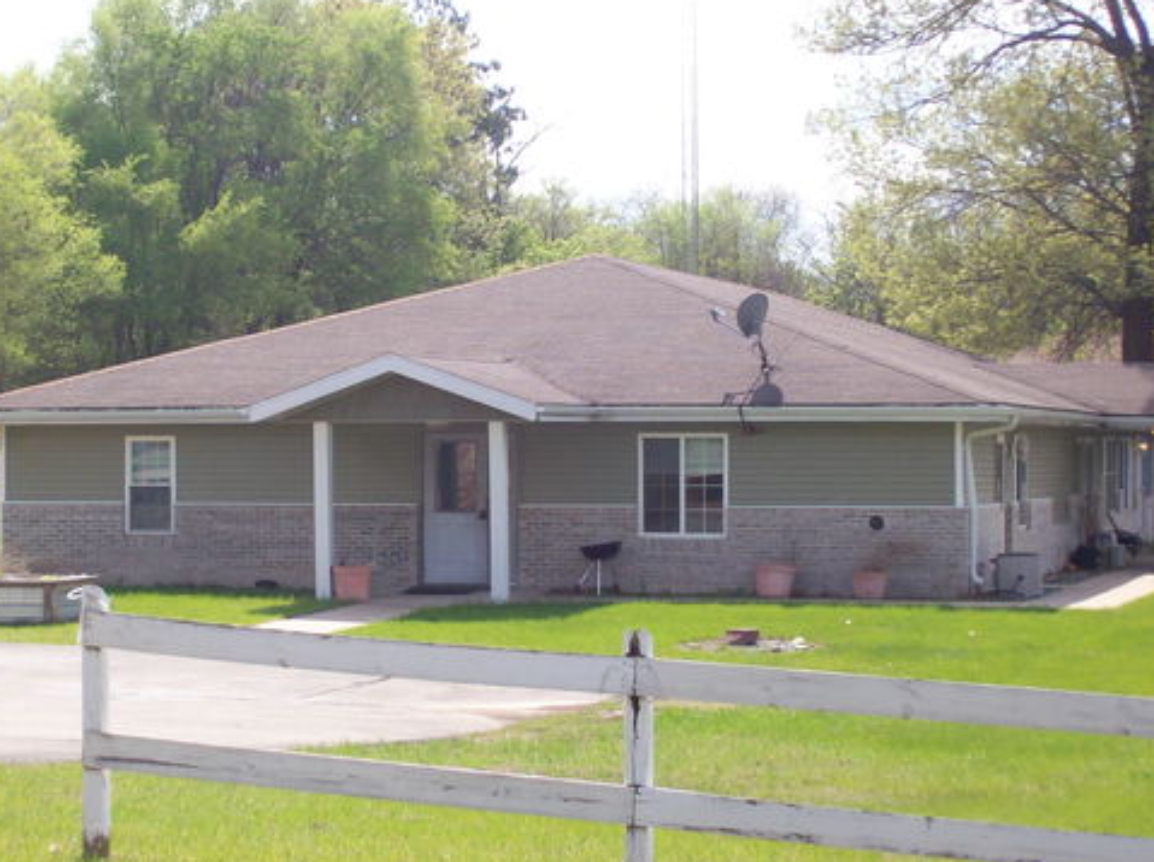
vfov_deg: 15.9
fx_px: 3096
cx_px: 544
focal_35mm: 93
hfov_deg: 21.1
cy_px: 411
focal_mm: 14.3
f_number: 4.3
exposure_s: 1/664
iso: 80
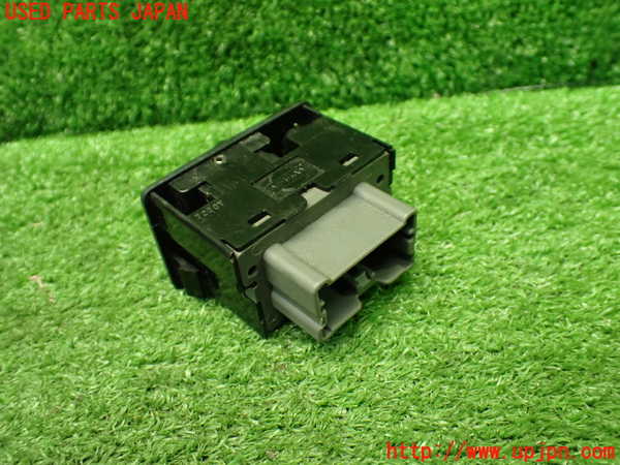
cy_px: 232
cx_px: 310
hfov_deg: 56.8
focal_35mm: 32
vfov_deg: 44.2
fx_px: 573
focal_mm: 5.79
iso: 800
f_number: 2.4
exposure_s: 1/60
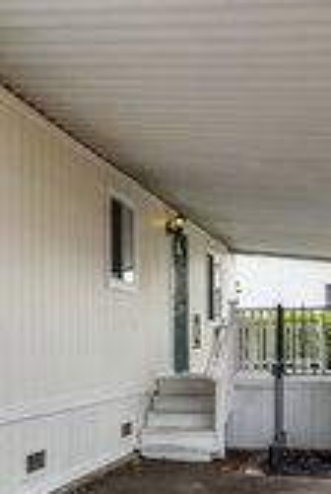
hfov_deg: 25.1
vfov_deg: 36.8
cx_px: 75
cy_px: 334
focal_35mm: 53
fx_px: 732
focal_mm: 20.5
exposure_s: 1/250
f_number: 8
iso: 400
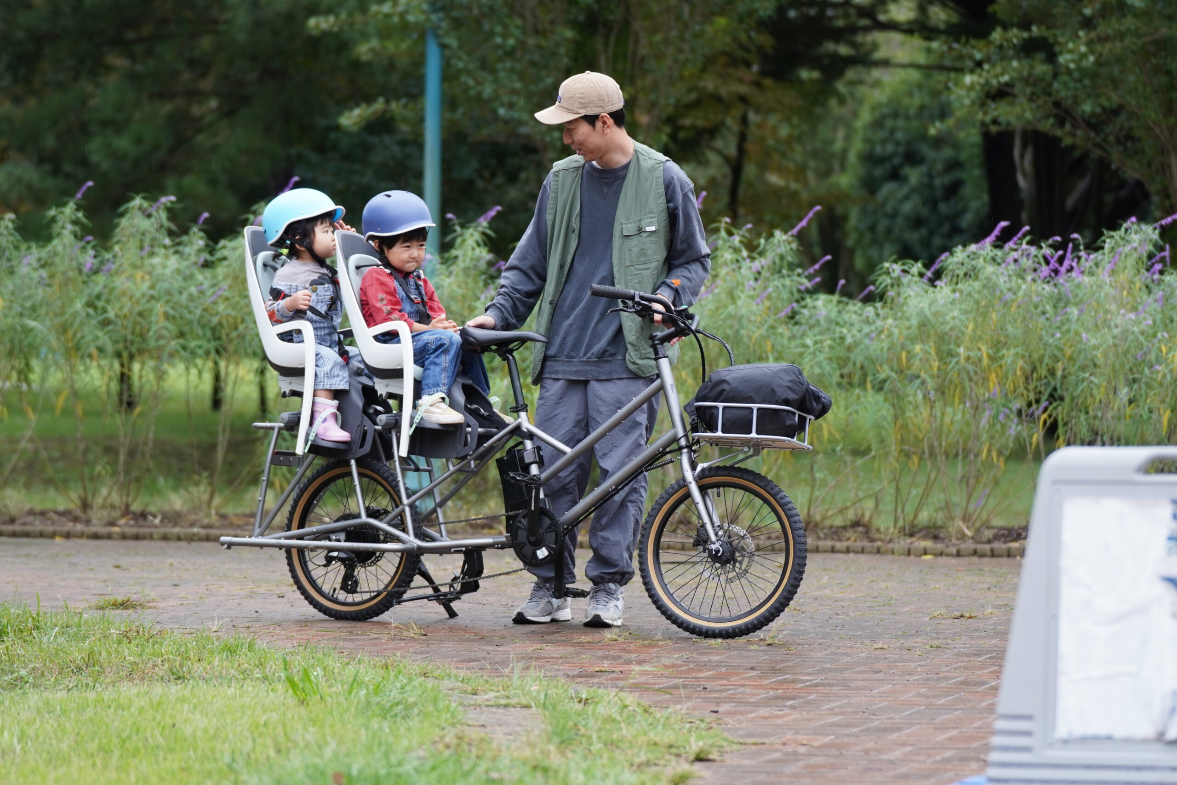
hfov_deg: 14.6
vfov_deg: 9.7
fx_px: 4610
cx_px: 588
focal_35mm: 141
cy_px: 392
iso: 250
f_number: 2.8
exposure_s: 1/250
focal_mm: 94
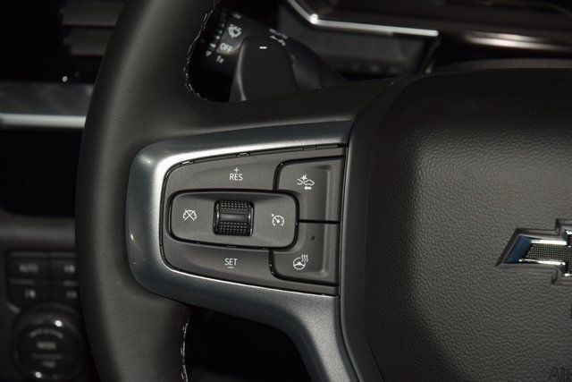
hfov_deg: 19.5
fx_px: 1669
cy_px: 191
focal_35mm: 105
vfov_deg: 13.0
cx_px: 286
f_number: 8
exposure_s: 1/125
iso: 100
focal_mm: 70
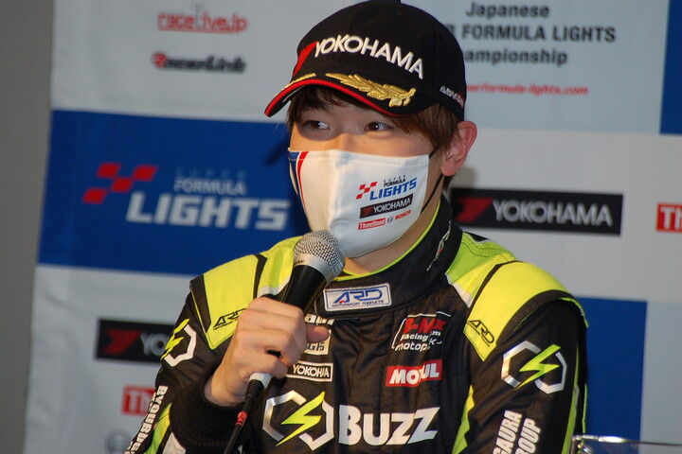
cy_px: 227
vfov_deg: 4.6
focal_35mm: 300
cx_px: 341
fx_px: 5683
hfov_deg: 6.9
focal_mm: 200
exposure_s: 1/60
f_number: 5.6
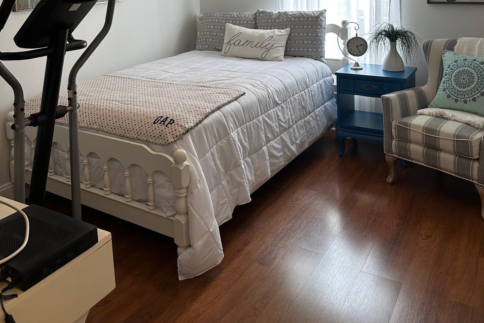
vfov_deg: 36.1
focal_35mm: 34
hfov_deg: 55.8
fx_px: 457
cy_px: 23
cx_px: 245
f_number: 1.78
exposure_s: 1/120
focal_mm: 6.86
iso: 125
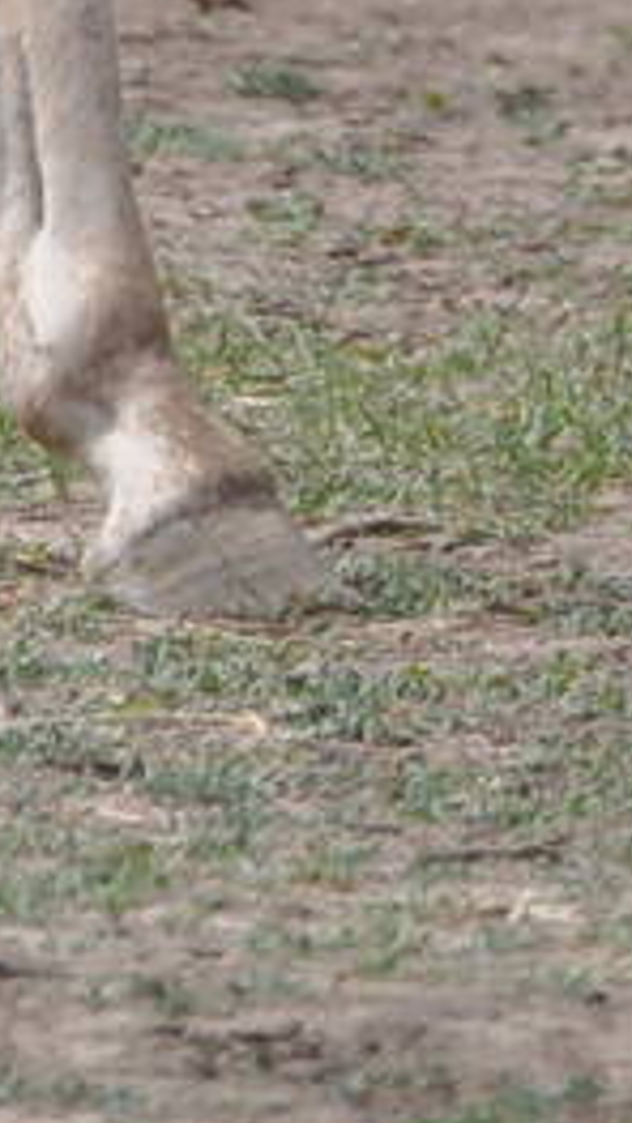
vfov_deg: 0.9
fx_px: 68143
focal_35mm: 2288
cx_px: 1930
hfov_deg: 0.5
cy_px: -882
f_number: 5.6
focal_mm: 240
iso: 400
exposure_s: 1/1250
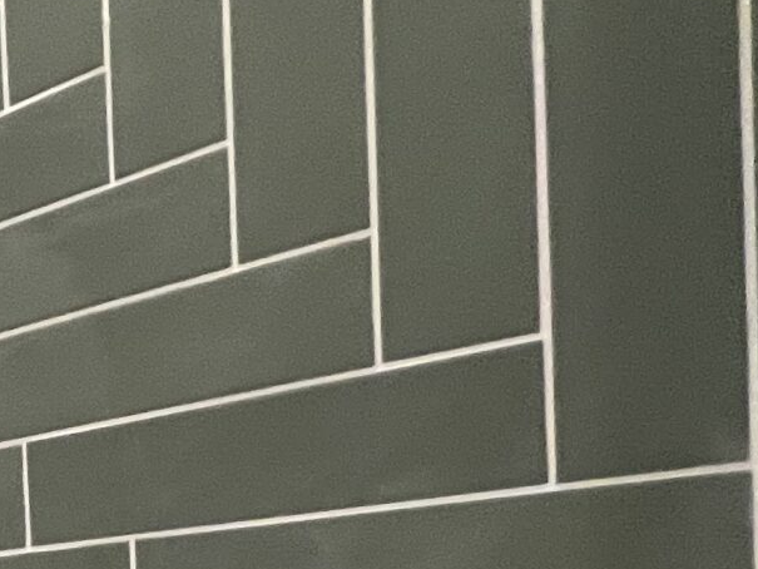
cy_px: 688
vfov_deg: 24.1
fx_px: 1205
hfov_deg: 24.6
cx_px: -452
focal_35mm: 55
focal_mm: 1.57
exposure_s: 1/50
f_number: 1.8
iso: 320
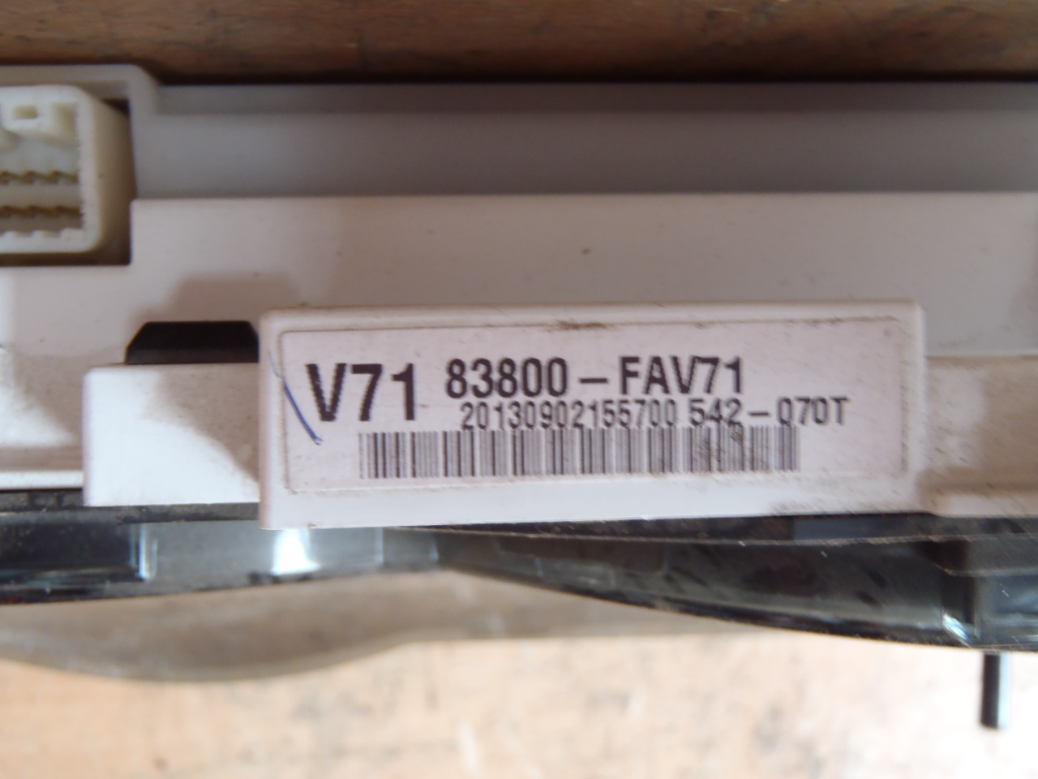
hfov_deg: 50.1
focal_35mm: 37
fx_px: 1109
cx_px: 519
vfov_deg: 38.7
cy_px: 390
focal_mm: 6.64
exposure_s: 1/10
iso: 200
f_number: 4.7
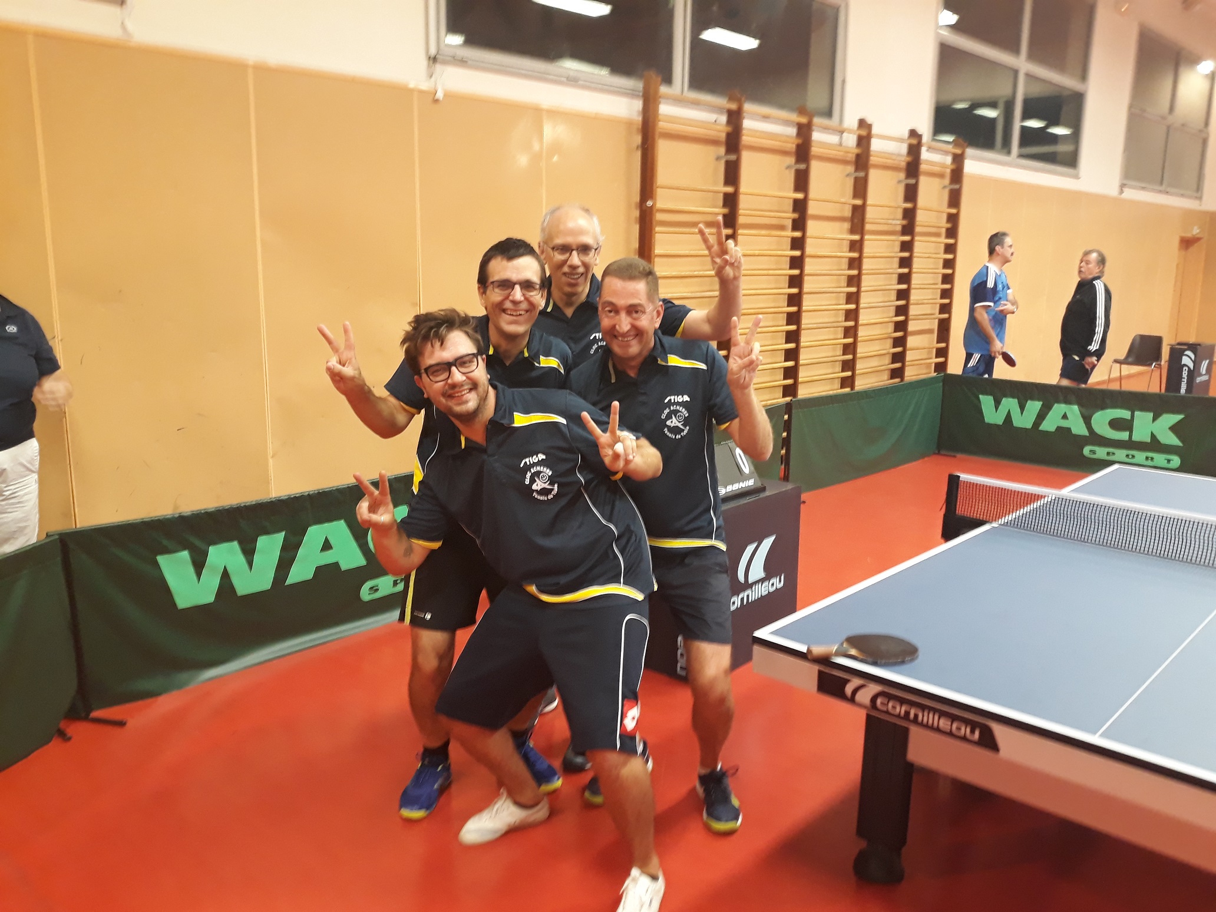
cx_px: 608
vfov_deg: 51.4
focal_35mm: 27
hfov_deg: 65.3
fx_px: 948
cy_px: 456
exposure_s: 1/50
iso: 200
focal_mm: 3.71
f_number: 1.7
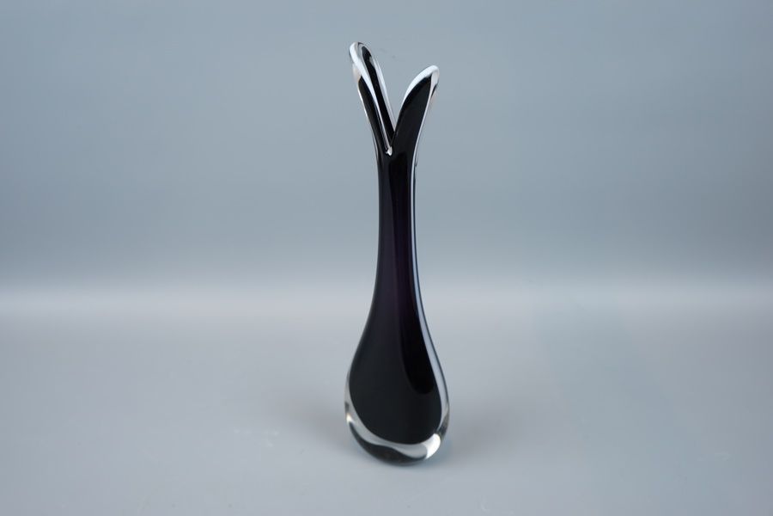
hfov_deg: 55.8
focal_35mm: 34
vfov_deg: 38.9
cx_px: 386
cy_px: 258
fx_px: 730
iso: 100
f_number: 4
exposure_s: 1/60
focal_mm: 34
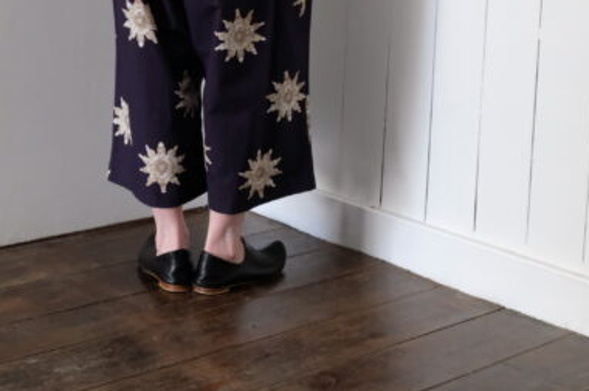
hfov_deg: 28.8
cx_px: 219
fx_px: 1143
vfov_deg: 19.1
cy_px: 46
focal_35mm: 70
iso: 3200
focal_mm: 25.4
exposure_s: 1/125
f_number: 5.6
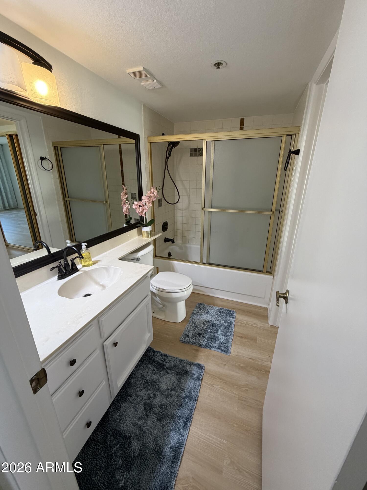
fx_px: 198
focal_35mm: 14
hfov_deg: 85.7
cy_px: 245
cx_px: 184
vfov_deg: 102.1
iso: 320
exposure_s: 1/120
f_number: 2.2
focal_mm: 2.22
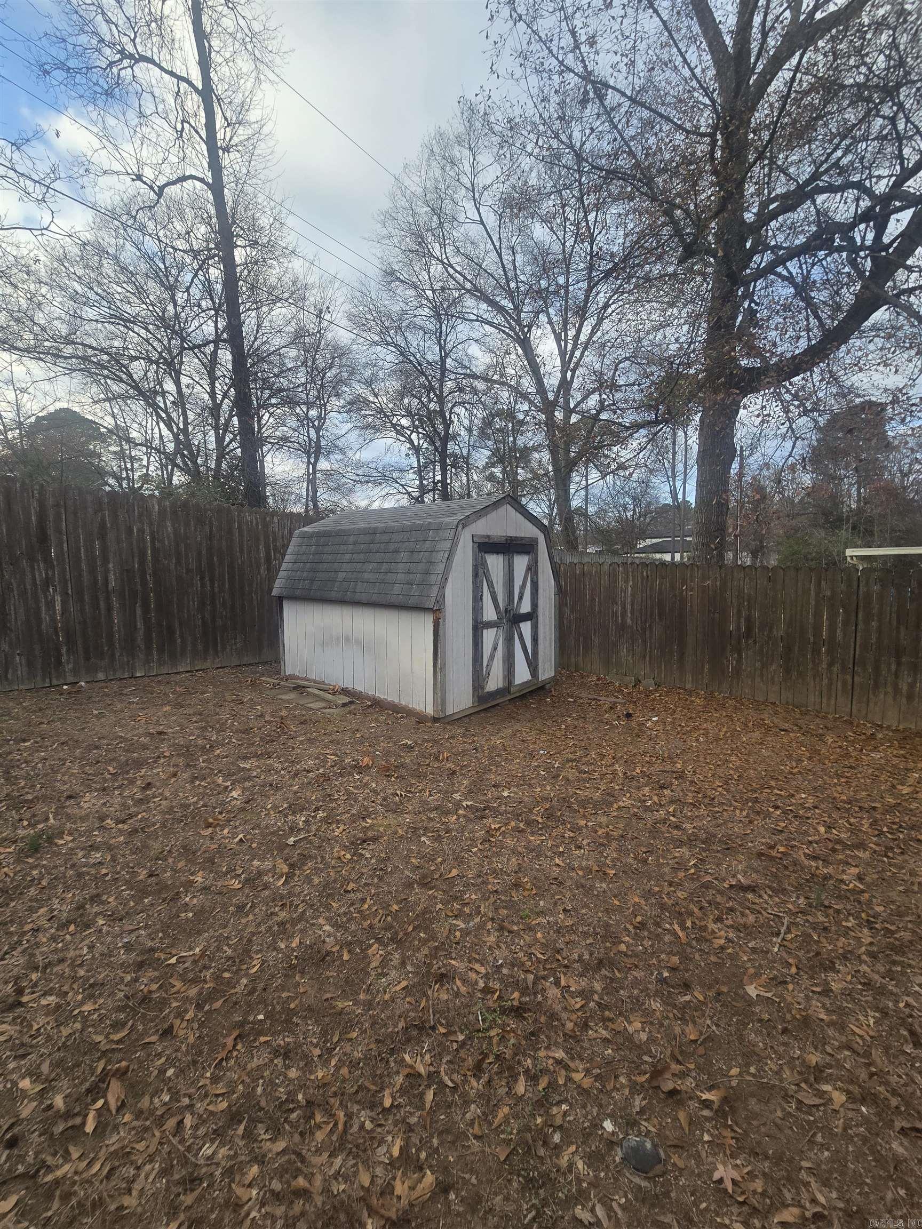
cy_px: 614
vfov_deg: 106.2
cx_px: 461
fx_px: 462
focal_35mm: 13
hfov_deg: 89.9
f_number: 2.2
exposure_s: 1/428
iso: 50
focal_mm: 2.2
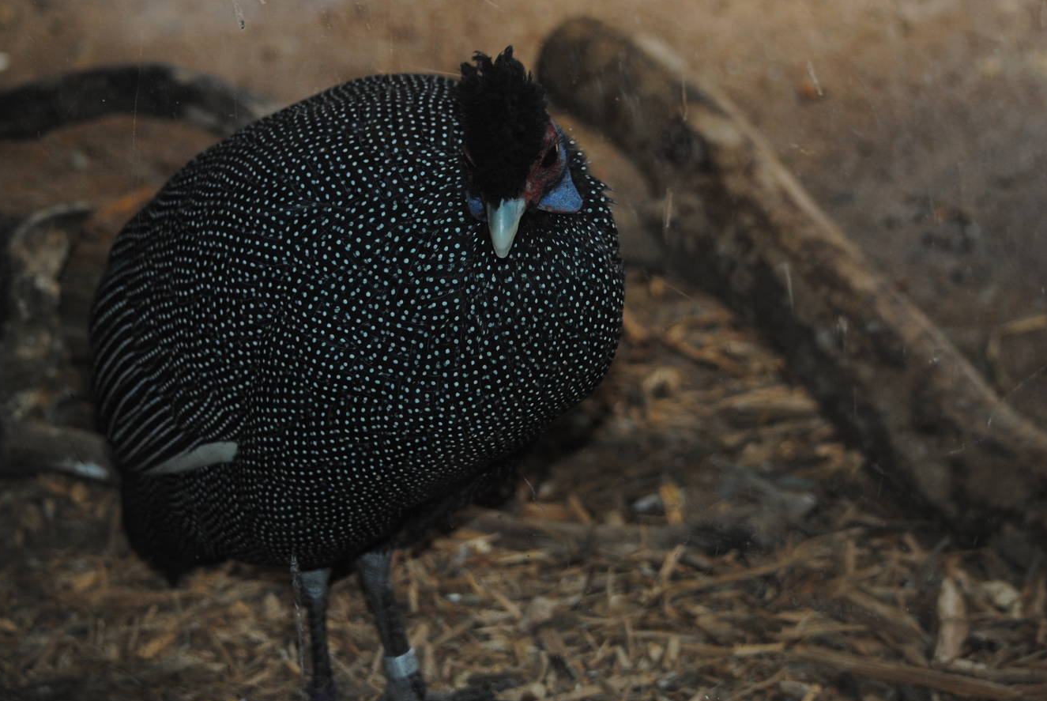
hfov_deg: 20.4
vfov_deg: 13.8
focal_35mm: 100
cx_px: 422
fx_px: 2900
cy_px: 384
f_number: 4.5
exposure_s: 1/60
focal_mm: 55
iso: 200
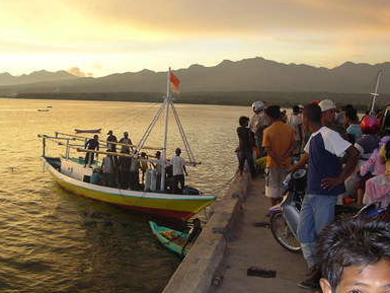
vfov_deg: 33.6
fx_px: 485
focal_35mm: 43
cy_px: 157
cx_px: 199
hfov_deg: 43.8
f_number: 2.8
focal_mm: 5.7
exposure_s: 1/60
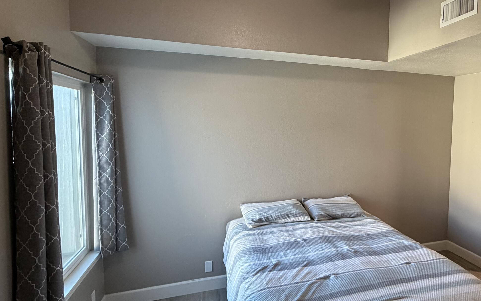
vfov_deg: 52.9
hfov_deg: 74.5
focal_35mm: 23
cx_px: 324
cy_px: 139
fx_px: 302
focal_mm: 2.22
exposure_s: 1/60
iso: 320
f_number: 2.2
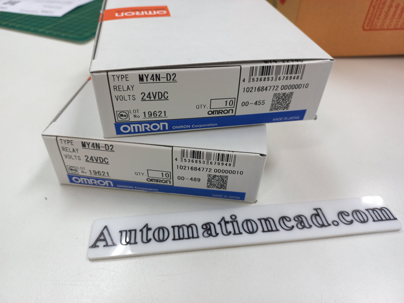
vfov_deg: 54.9
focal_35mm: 25
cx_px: 202
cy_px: 152
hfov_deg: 69.4
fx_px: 292
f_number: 1.8
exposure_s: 1/49
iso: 200
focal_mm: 4.6
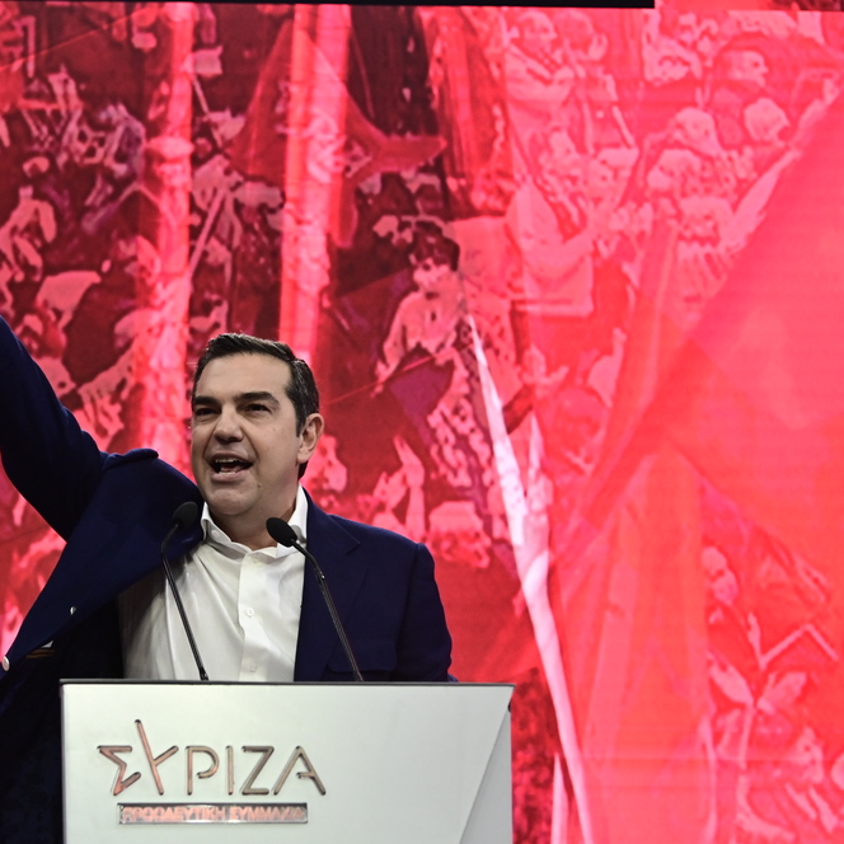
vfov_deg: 26.9
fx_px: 1765
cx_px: 275
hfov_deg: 26.7
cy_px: 423
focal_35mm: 64
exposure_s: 1/800
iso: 2000
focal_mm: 50
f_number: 4
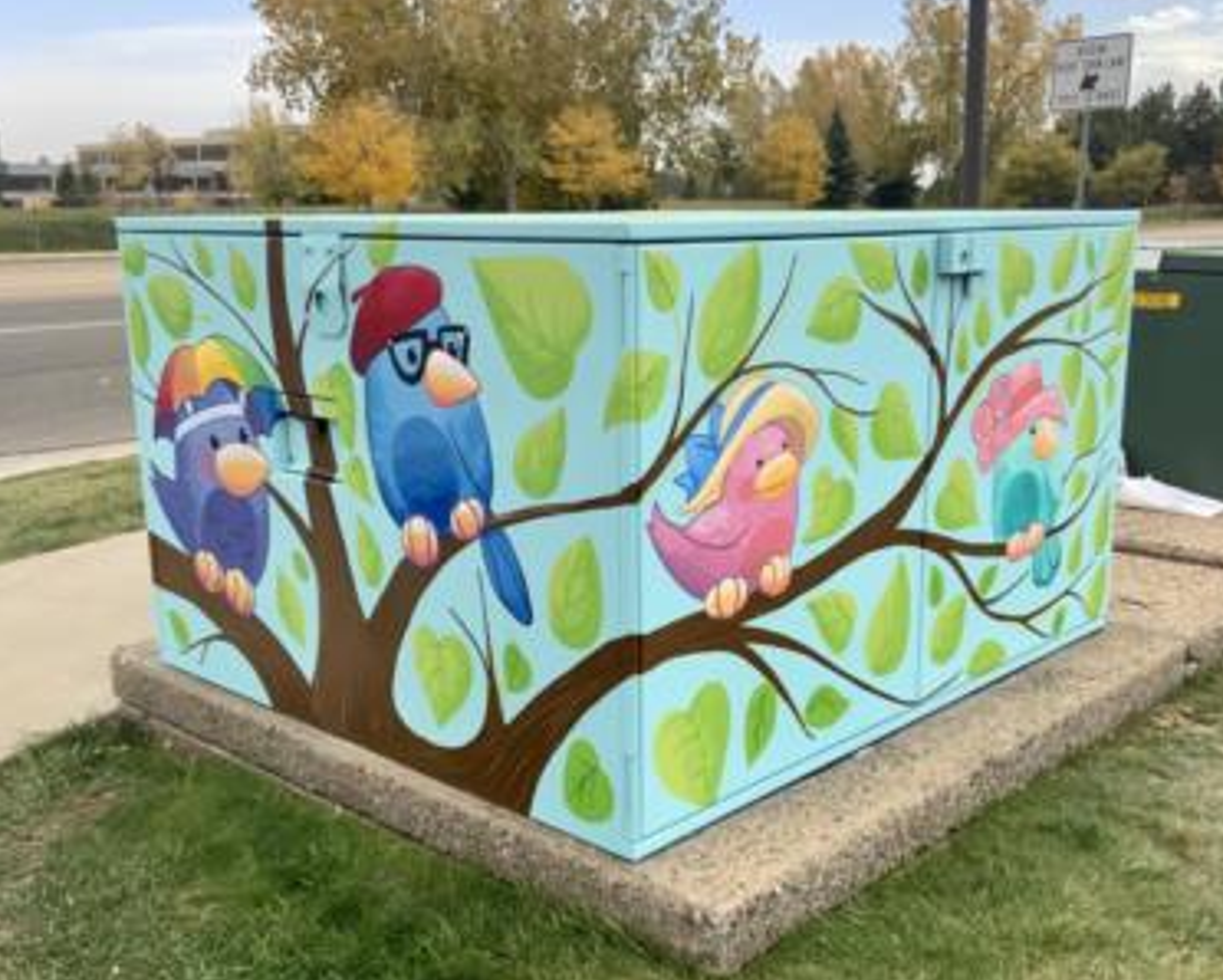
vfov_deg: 39.1
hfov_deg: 47.9
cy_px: 551
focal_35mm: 38
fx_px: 1376
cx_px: 654
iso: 16
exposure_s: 1/1195
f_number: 1.8
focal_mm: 3
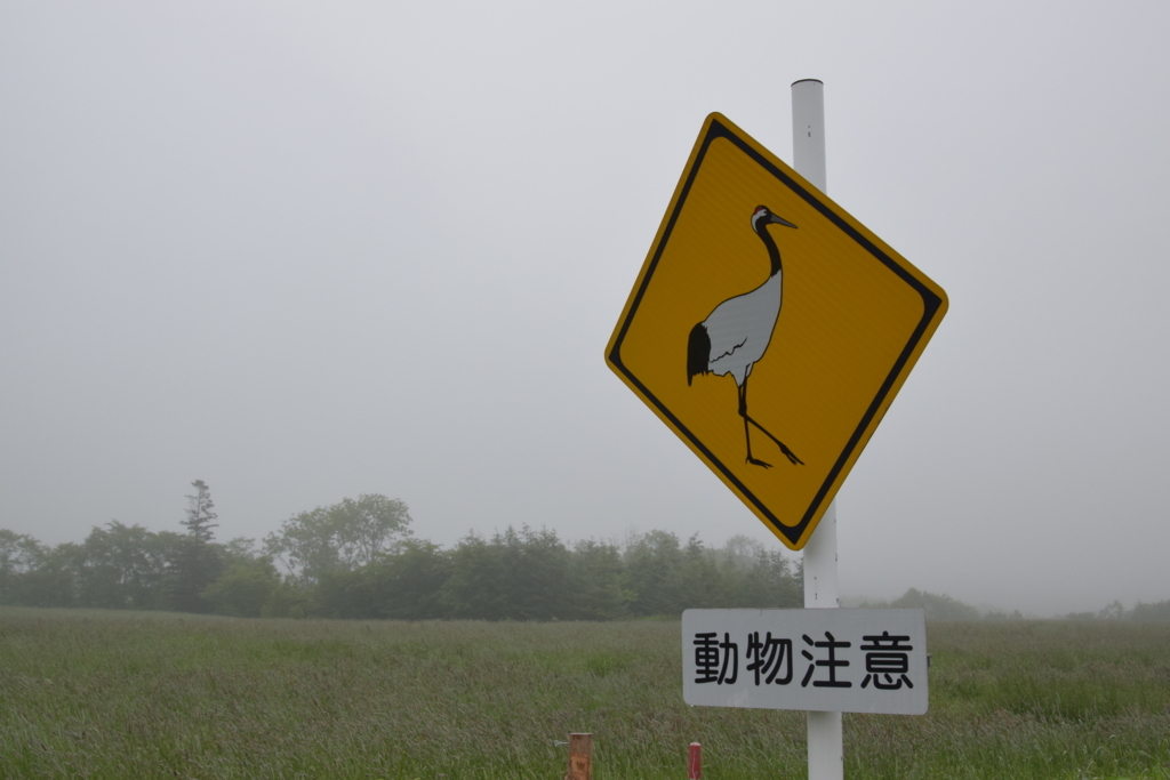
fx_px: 1268
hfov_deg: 49.5
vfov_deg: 34.2
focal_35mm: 39
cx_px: 585
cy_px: 390
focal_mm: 26
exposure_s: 1/350
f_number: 8
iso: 800
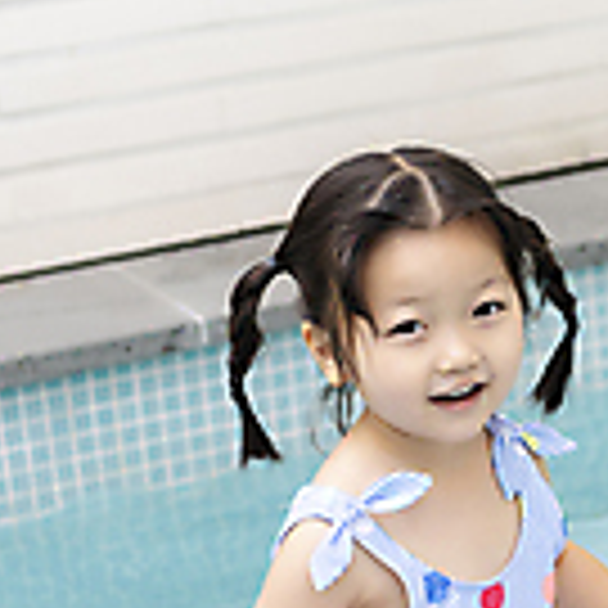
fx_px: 2603
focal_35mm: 131
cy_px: 396
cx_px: 475
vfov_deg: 13.3
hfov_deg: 13.3
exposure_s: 1/500
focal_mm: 52
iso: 200
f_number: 2.8
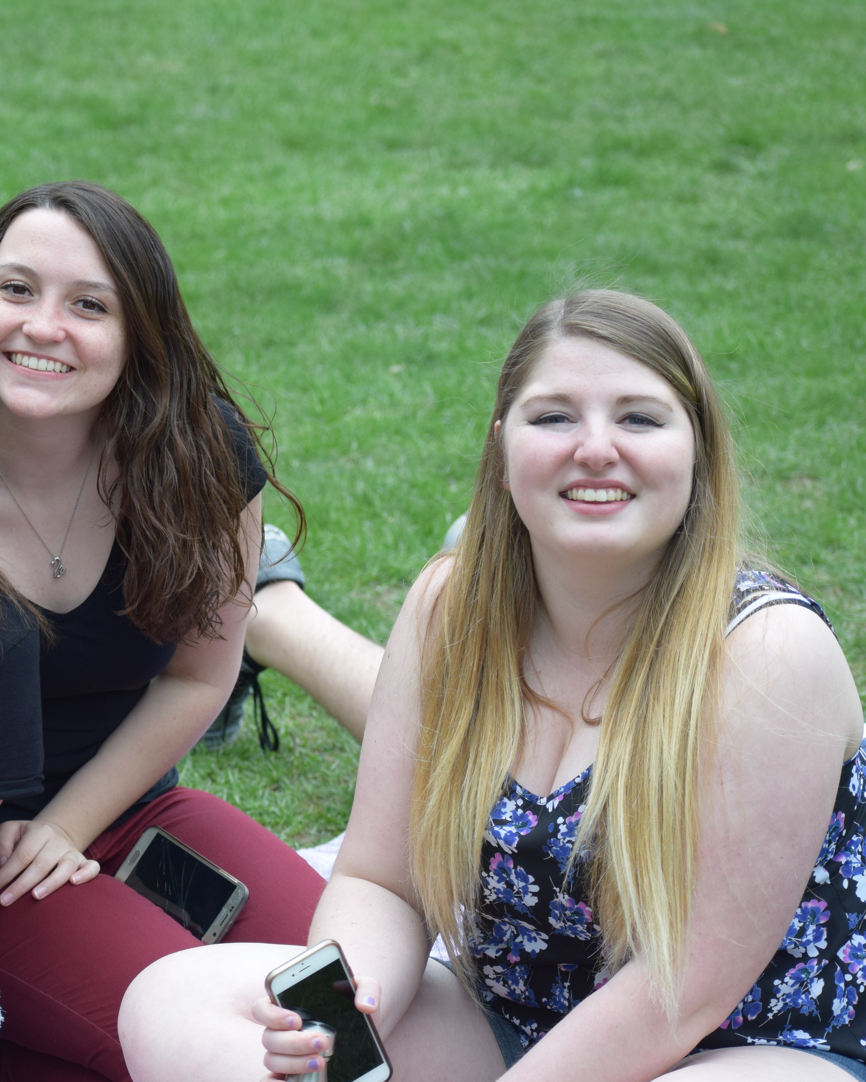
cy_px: 541
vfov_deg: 13.0
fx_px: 4742
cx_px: 160
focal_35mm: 148
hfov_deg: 10.4
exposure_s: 1/500
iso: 400
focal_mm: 70
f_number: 5.6
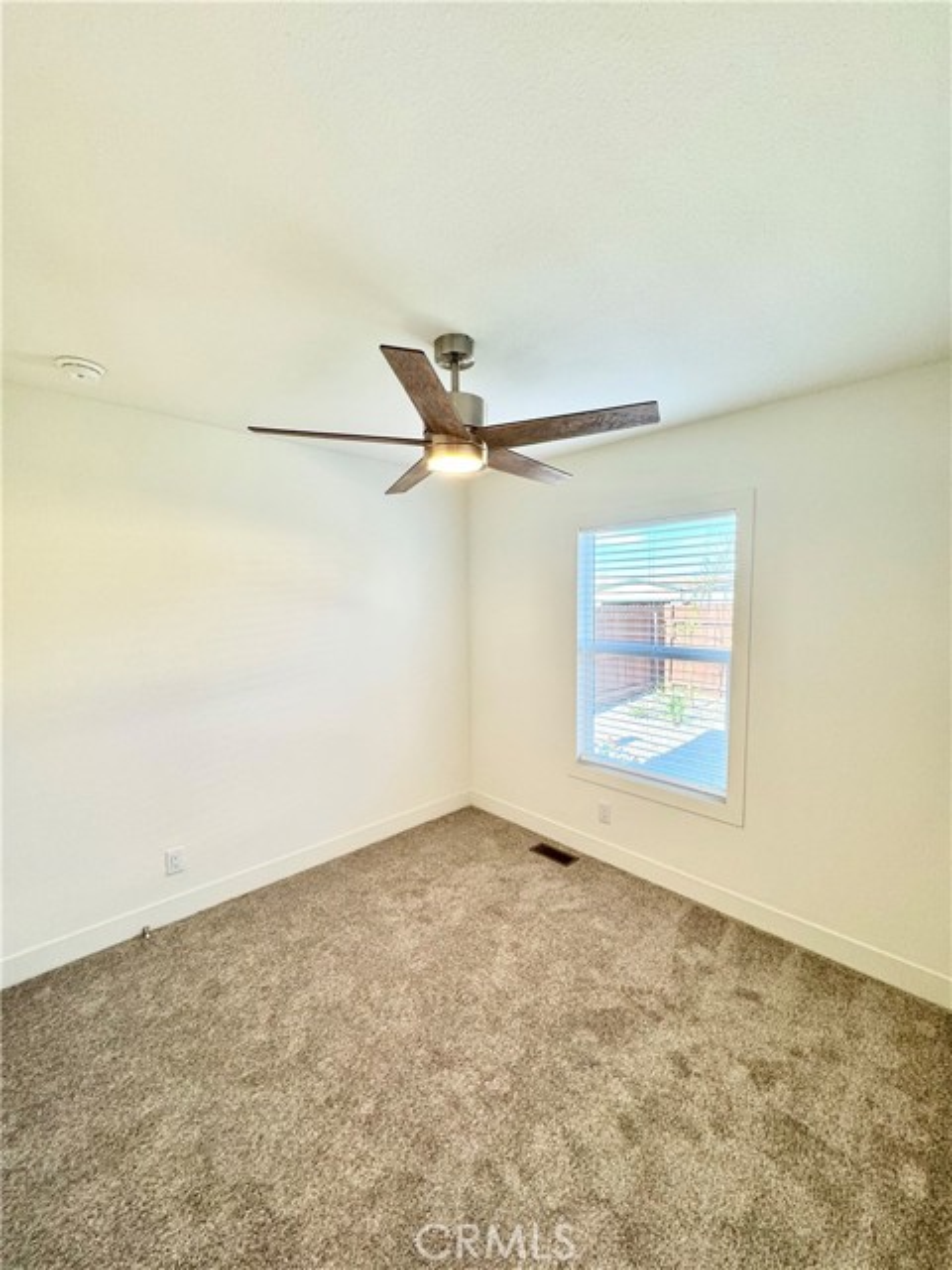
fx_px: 513
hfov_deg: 85.7
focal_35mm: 14
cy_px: 635
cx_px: 476
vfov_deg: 102.1
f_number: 2.2
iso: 125
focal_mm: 2.22
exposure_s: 1/120
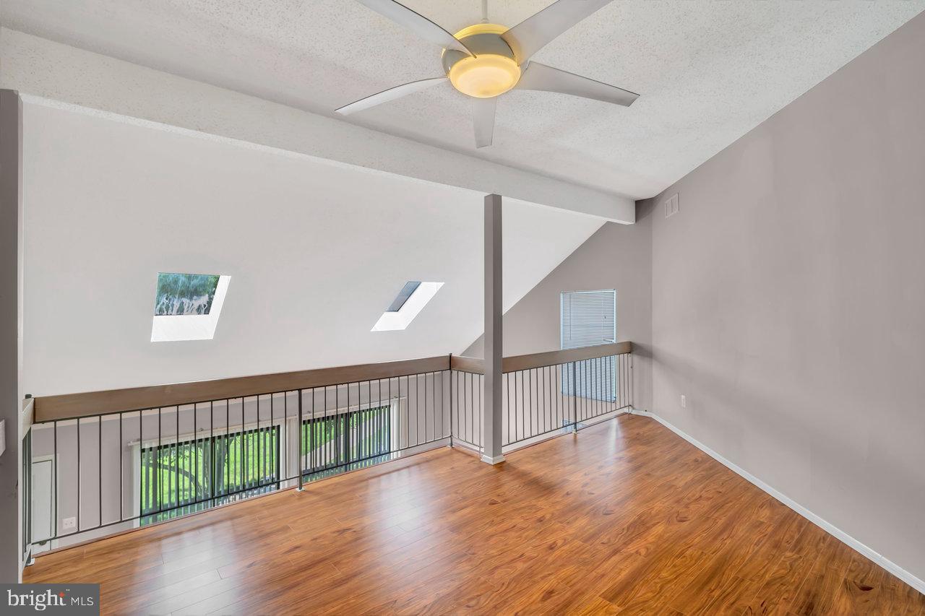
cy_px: 308
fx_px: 411
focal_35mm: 16
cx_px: 462
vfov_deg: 73.7
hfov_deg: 96.7
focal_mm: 16
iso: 320
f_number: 5.6
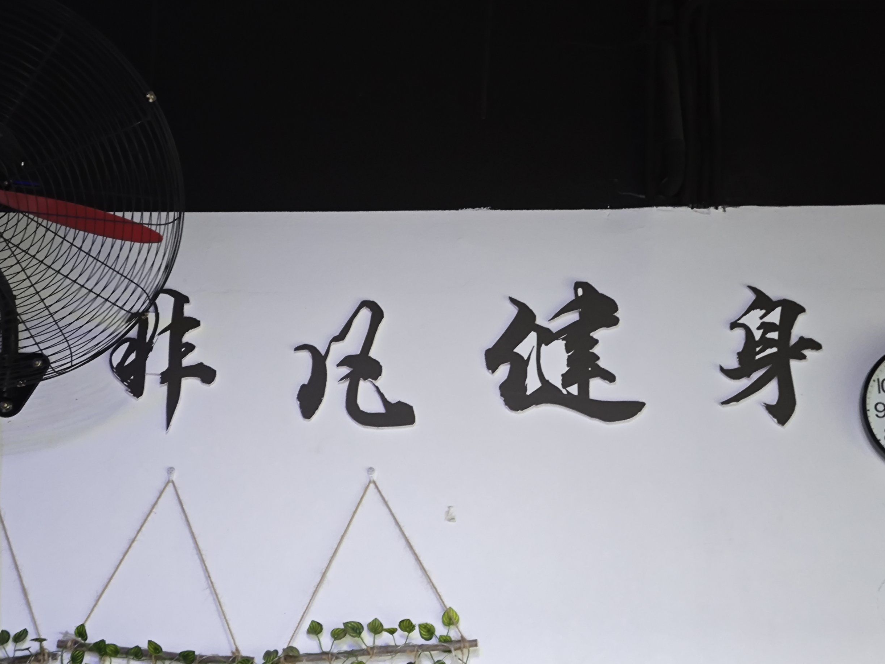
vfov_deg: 26.1
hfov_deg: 34.3
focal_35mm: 56
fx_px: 1432
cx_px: 414
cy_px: 324
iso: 1250
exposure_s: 1/52.9
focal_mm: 7.1
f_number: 1.9
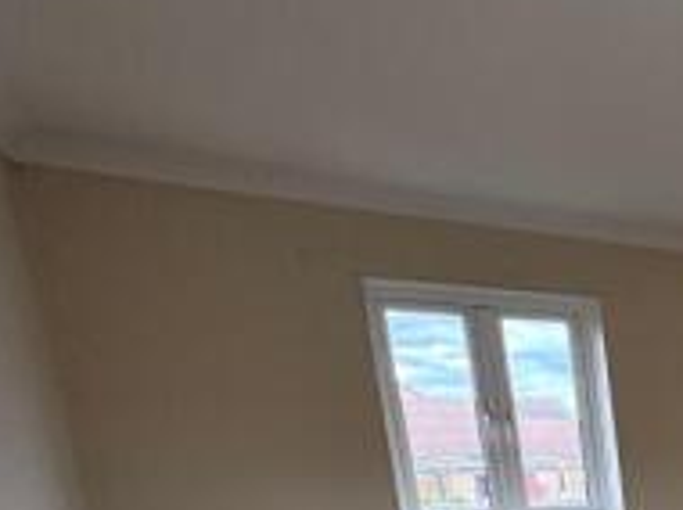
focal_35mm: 43
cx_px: 1033
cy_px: 630
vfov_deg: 28.6
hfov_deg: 28.2
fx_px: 847
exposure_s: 1/99
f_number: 2.2
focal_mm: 2.22
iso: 64
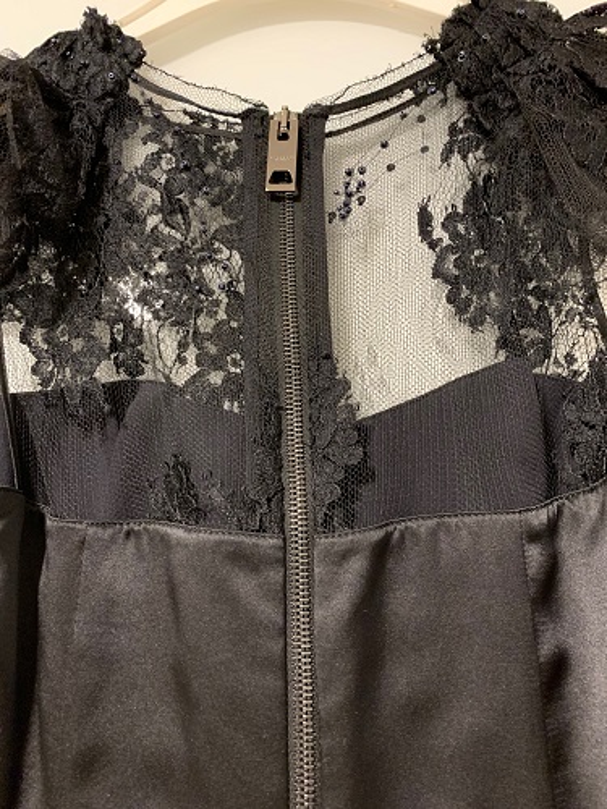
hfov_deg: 53.1
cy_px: 404
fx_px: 608
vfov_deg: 67.3
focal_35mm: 26
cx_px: 304
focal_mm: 4.25
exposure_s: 1/25
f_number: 1.8
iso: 400
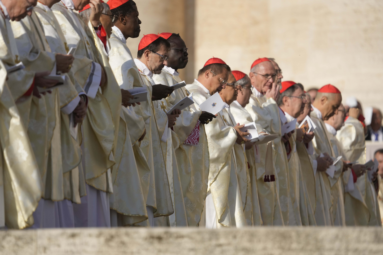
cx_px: 192
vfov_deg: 2.3
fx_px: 6383
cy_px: 128
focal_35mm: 600
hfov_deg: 3.4
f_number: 6.3
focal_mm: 600
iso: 640
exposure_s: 1/3200
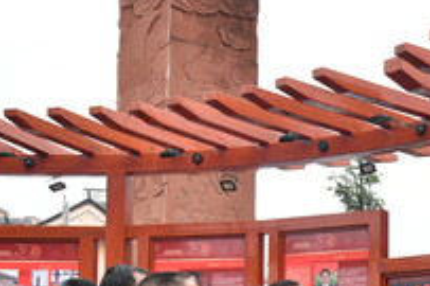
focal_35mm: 80
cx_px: 532
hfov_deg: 23.0
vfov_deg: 16.4
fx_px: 955
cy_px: 335
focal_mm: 27
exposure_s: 1/200
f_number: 7.1
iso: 1600
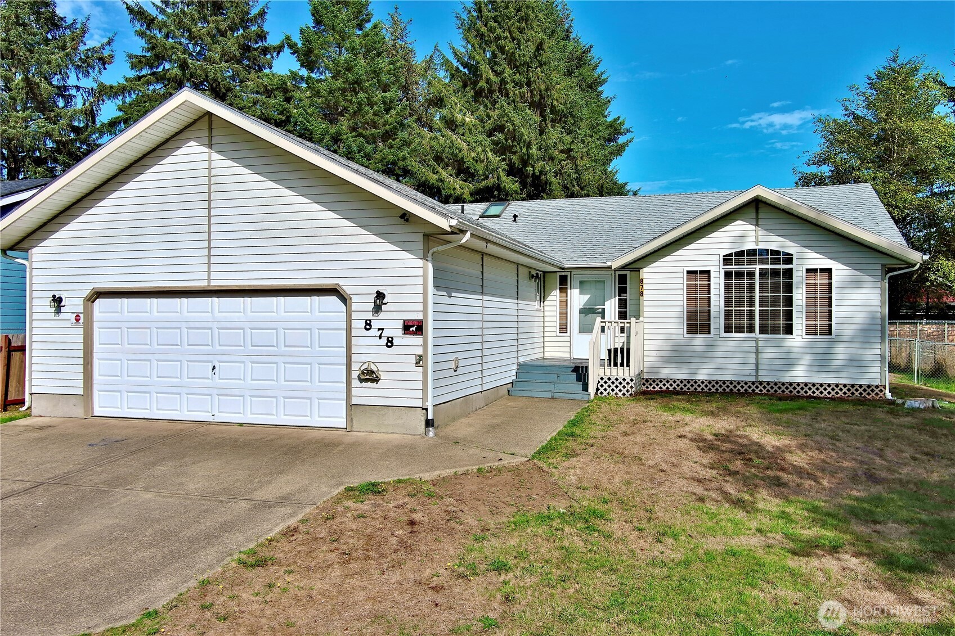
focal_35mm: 29
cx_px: 478
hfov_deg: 63.7
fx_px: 769
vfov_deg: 45.0
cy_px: 318
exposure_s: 1/2924
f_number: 2.8
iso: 100
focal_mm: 10.57
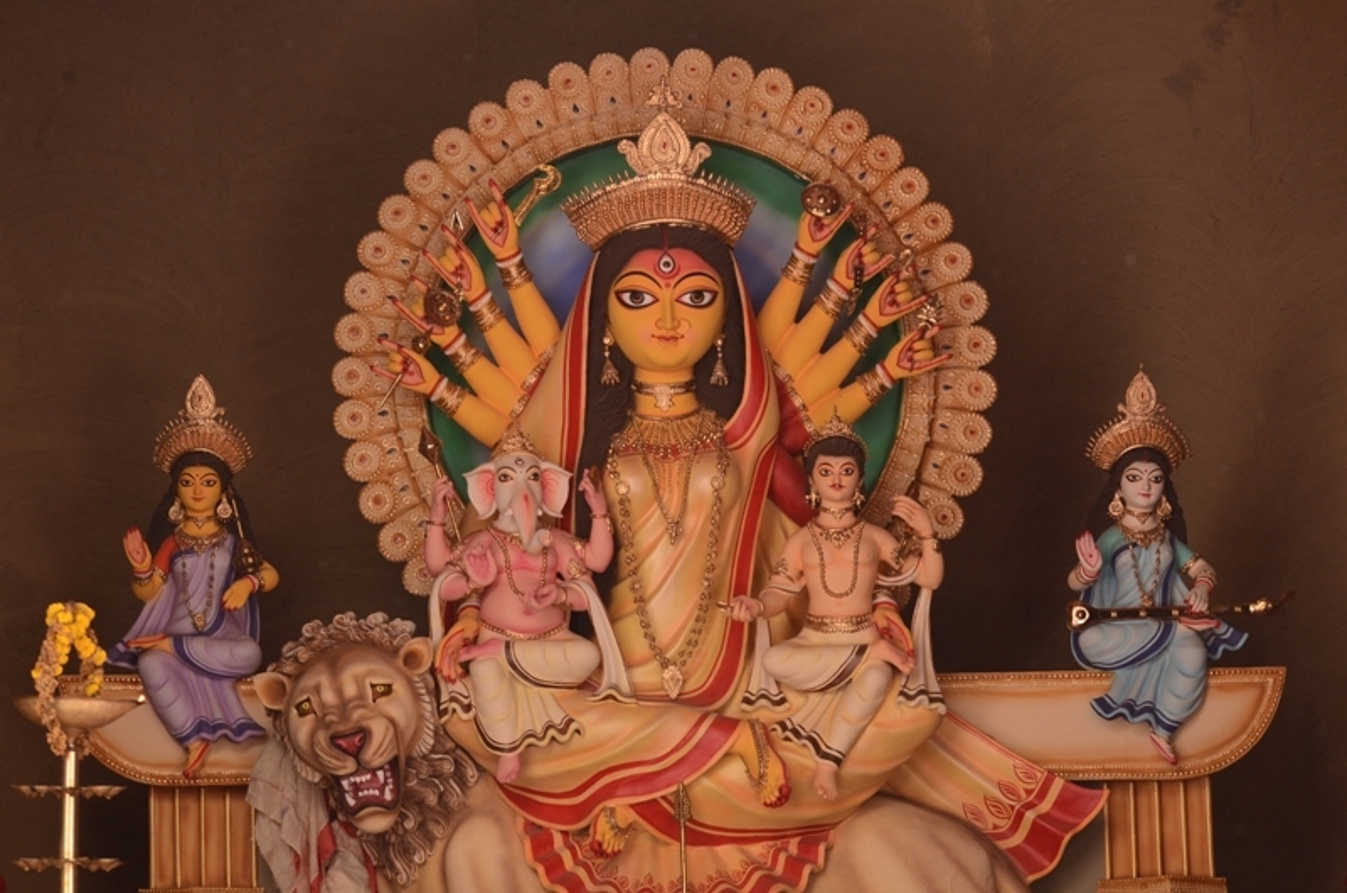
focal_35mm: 105
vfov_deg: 13.0
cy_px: 446
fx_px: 3921
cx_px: 674
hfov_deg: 19.5
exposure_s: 1/100
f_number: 4.5
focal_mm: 70
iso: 500
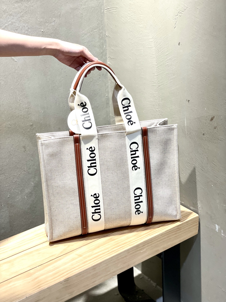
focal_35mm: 52
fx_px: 453
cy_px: 151
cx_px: 113
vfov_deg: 36.8
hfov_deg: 28.0
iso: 125
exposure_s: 1/100
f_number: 2
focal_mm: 6
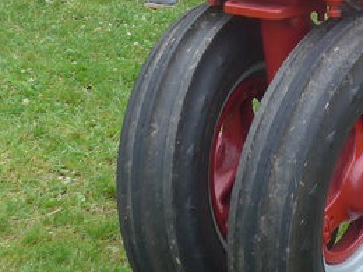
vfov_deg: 9.2
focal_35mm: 157
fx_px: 1646
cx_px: 479
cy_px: -162
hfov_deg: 12.2
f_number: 2.8
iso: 80
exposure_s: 1/250
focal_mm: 7
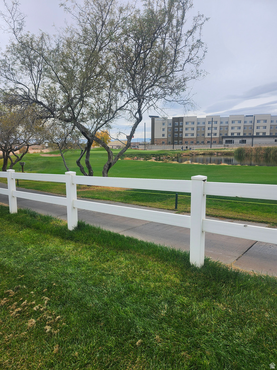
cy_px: 185
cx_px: 138
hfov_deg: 58.9
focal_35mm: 23
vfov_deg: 73.9
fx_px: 245
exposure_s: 1/965
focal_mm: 5.54
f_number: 1.8
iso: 25
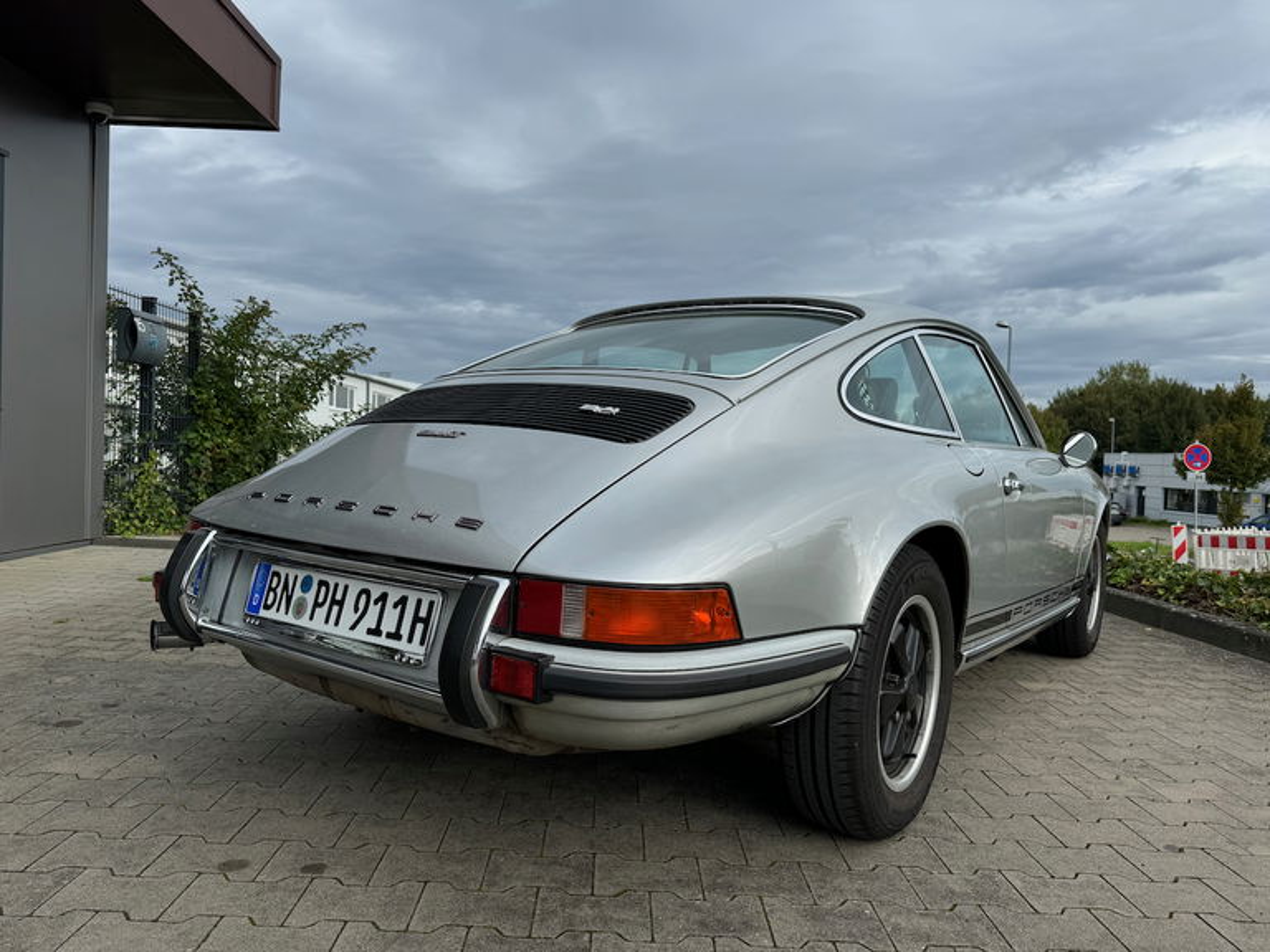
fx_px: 881
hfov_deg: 71.6
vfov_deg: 56.8
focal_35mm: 24
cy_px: 476
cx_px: 635
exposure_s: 1/1980
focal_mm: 6.76
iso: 80
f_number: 1.78
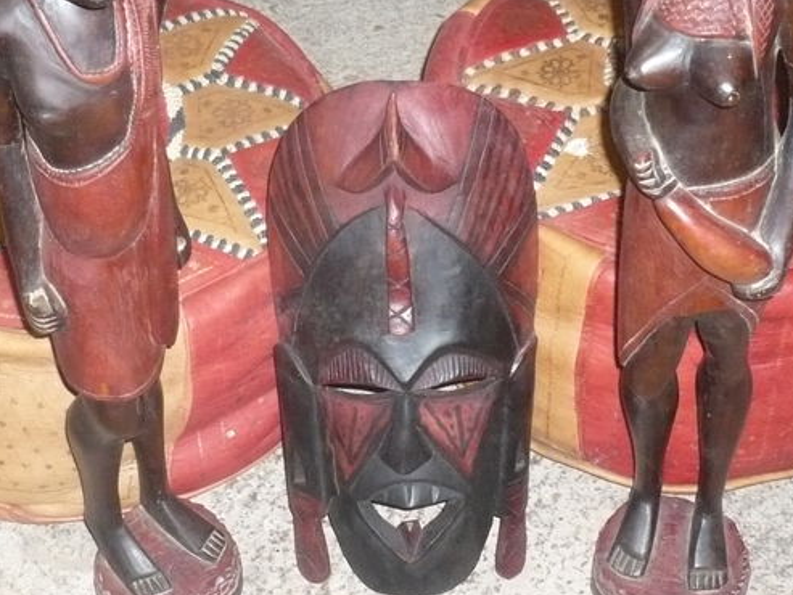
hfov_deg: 27.4
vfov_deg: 20.7
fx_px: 1627
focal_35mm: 71
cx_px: 360
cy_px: 265
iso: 320
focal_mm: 5.8
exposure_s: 1/30
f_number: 2.8
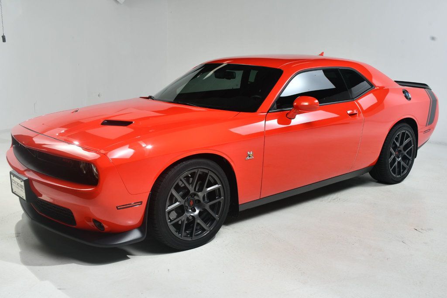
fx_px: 484
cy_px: 149
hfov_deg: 49.6
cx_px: 224
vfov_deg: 34.2
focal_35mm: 39
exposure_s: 1/160
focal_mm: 26
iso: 100
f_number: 13
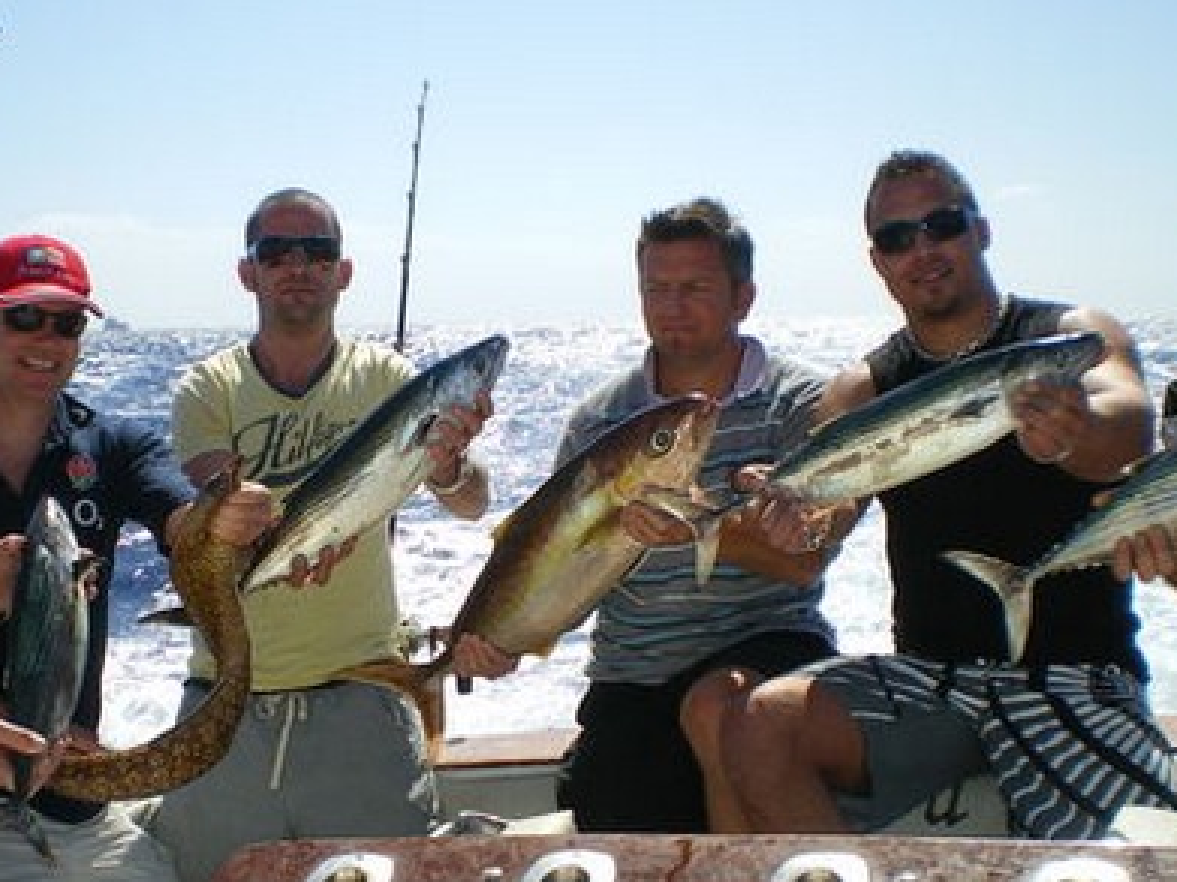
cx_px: 485
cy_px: 560
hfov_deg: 33.2
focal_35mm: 58
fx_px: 1971
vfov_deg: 25.1
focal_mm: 6.3
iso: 50
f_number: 4.6
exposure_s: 1/640
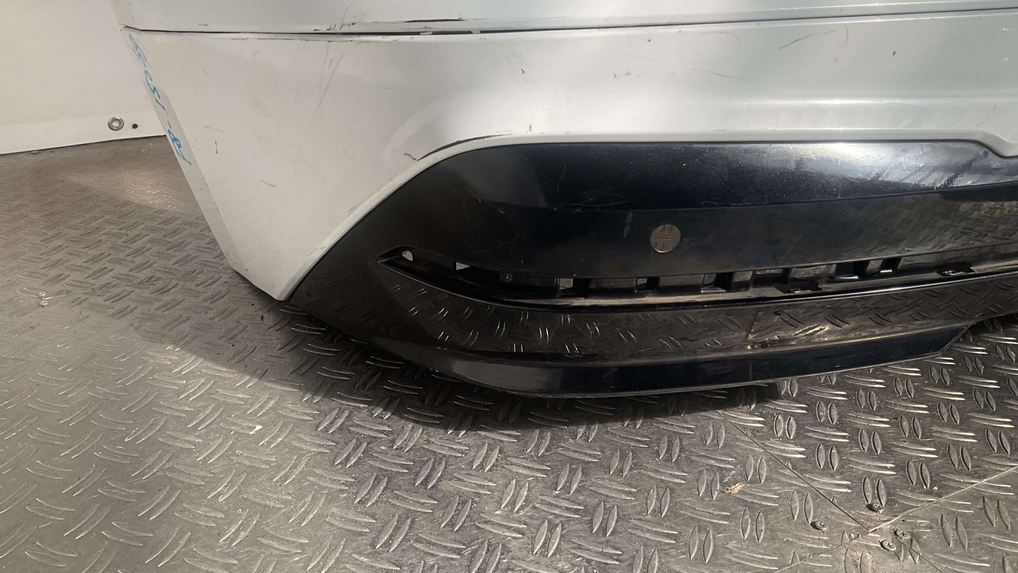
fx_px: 864
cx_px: 503
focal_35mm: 32
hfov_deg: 61.0
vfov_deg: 36.3
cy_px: 188
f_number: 1.8
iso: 16
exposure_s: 1/1451
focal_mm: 3
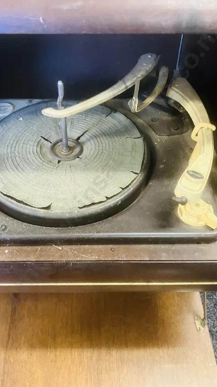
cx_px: 97
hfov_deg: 36.6
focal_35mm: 32
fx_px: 327
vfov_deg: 61.0
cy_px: 187
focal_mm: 3.99
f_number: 1.8
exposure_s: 1/25
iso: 400
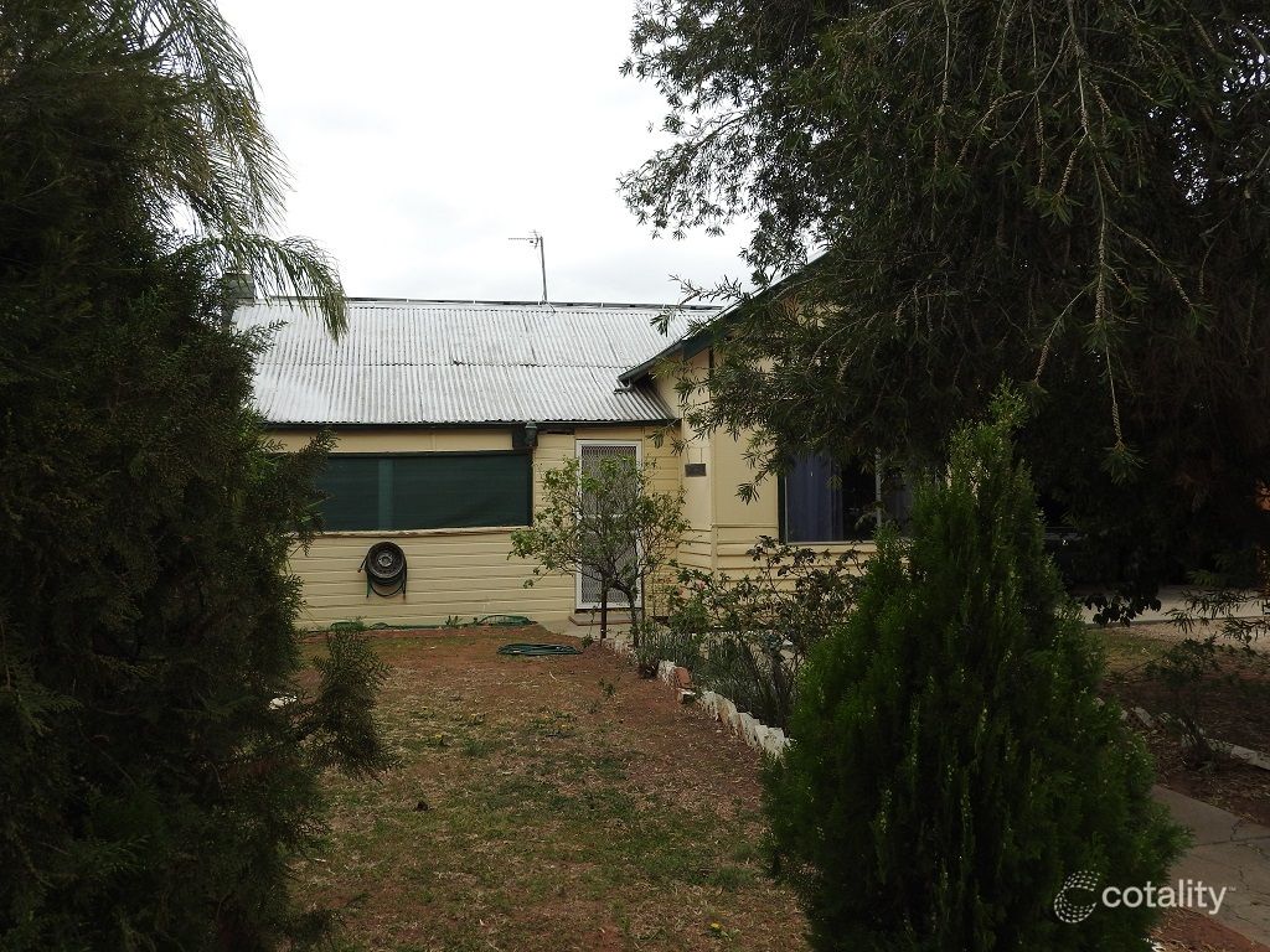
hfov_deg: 60.0
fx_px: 1101
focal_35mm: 30
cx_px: 635
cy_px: 476
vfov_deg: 46.8
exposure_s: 1/500
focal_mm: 5.4
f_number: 3.5
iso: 100
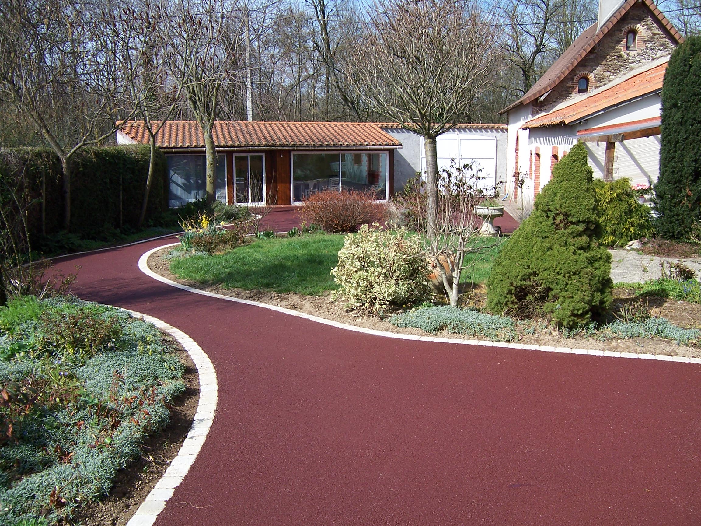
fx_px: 668
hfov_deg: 55.4
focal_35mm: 33
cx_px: 350
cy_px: 263
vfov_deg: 42.9
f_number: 3.4
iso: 80
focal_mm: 5.5
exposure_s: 1/750
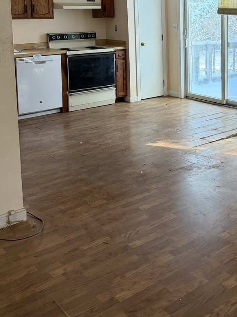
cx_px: 220
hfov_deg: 29.4
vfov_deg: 38.7
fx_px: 429
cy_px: 57
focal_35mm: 47
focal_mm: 6.76
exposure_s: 1/62
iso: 200
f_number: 1.78
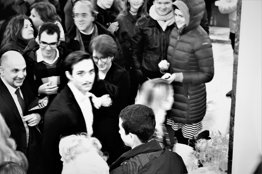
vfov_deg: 16.5
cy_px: 87
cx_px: 131
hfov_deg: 24.5
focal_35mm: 83
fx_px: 604
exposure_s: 1/15
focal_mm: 55
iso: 1600
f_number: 4.5
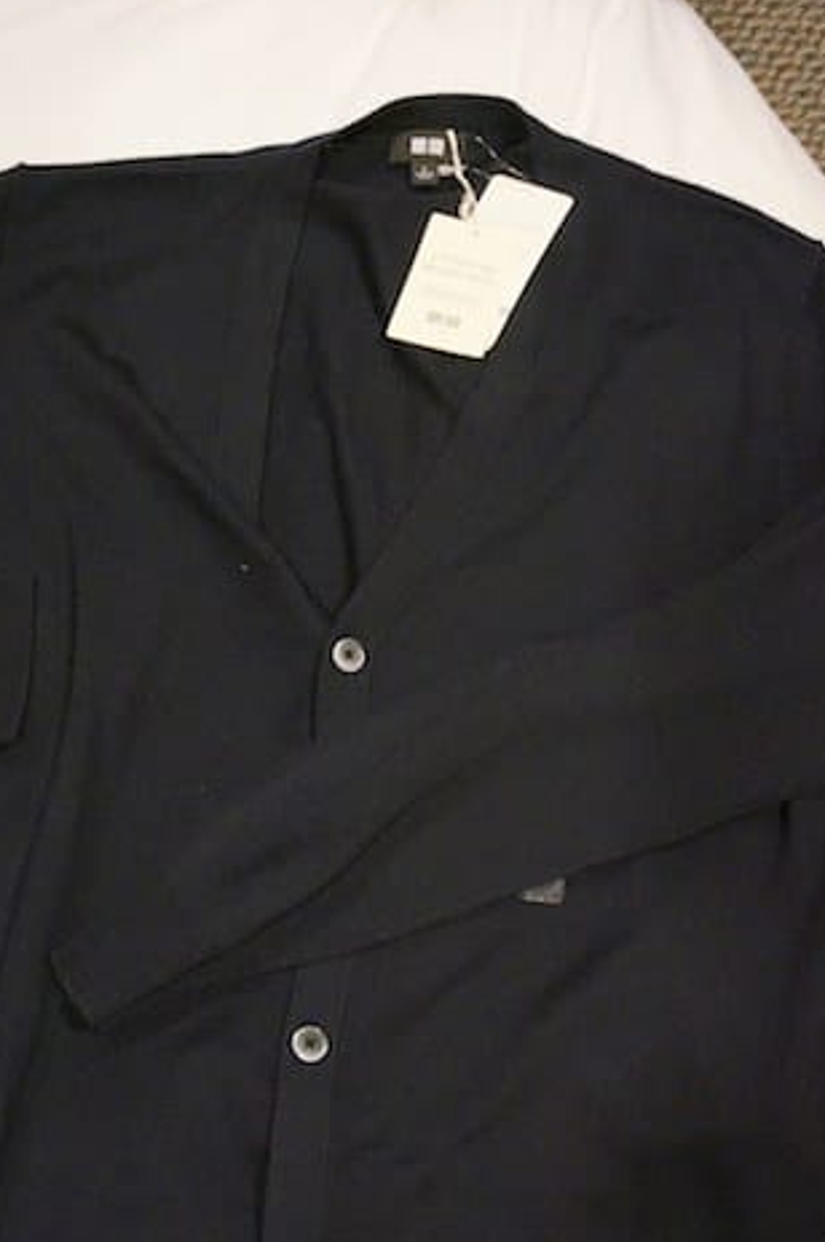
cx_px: 307
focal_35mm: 45
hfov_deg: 29.9
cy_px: 768
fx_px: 1539
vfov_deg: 43.7
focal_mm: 23
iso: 3200
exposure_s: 1/60
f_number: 4.5
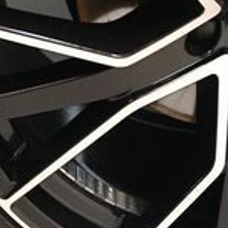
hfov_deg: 9.3
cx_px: 228
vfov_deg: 9.3
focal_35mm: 187
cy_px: 33
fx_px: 1393
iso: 3200
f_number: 4.2
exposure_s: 1/80
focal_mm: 35
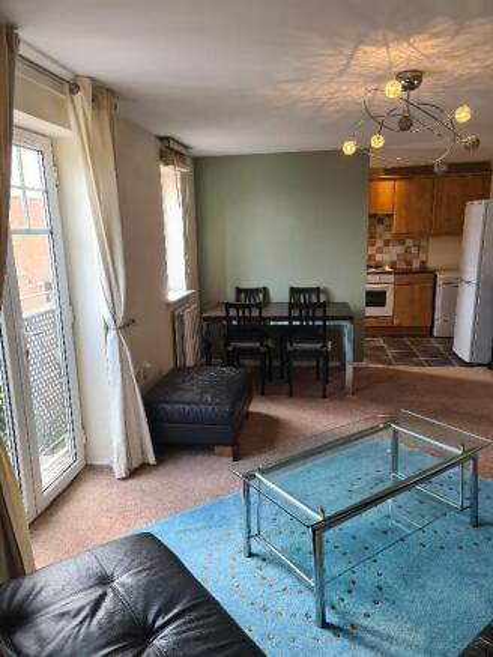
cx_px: 246
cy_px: 328
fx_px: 475
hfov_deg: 54.9
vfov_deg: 69.4
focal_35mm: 25
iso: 80
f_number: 1.8
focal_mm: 7
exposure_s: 1/100
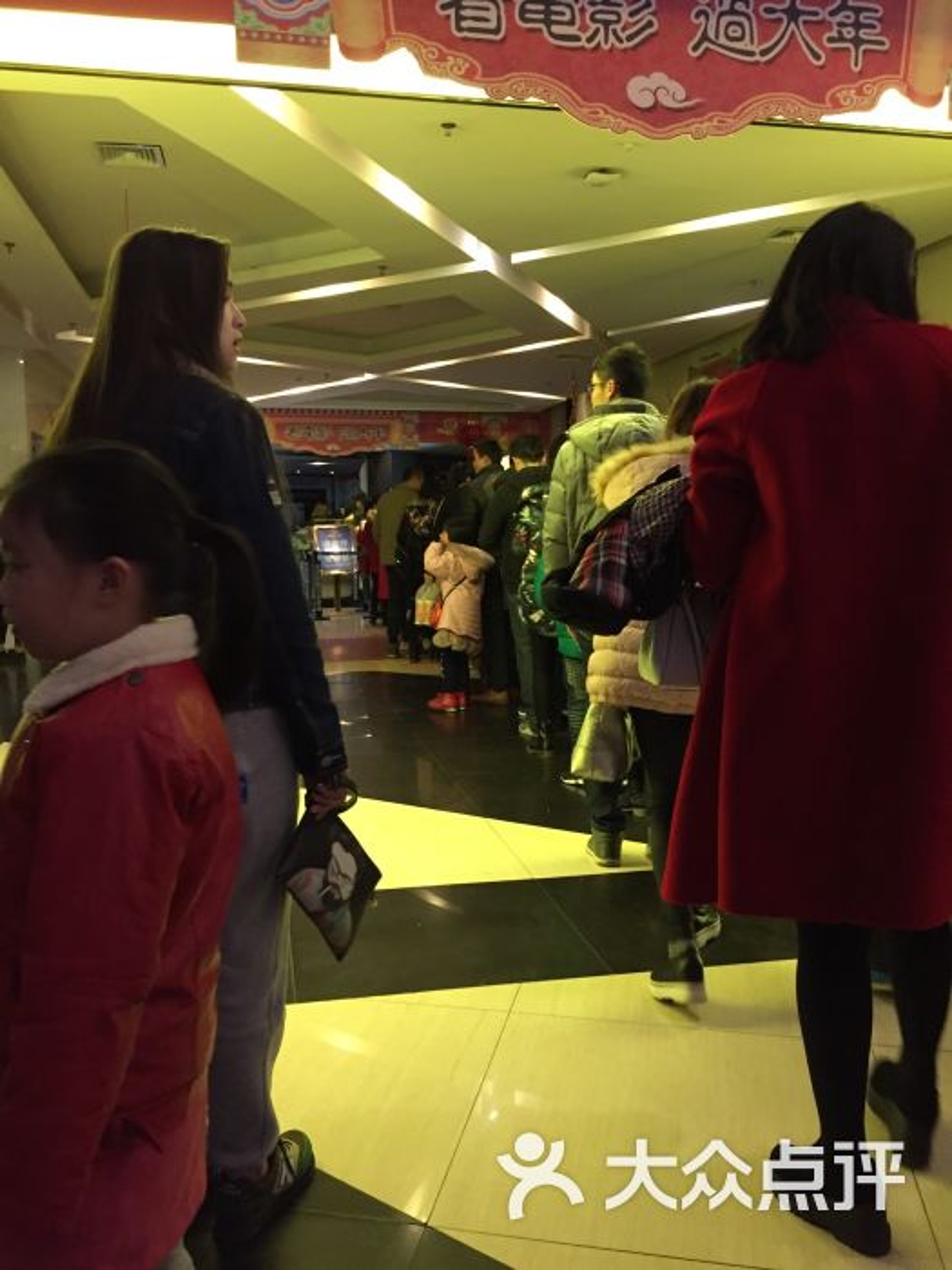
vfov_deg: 61.7
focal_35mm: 29
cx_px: 476
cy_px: 635
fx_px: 1063
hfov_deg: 48.2
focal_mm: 4.15
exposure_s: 1/17
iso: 250
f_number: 2.2
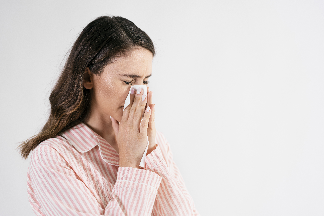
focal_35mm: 50
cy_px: 108
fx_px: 450
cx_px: 162
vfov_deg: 27.0
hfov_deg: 39.6
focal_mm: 50
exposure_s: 1/125
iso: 125
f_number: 3.5
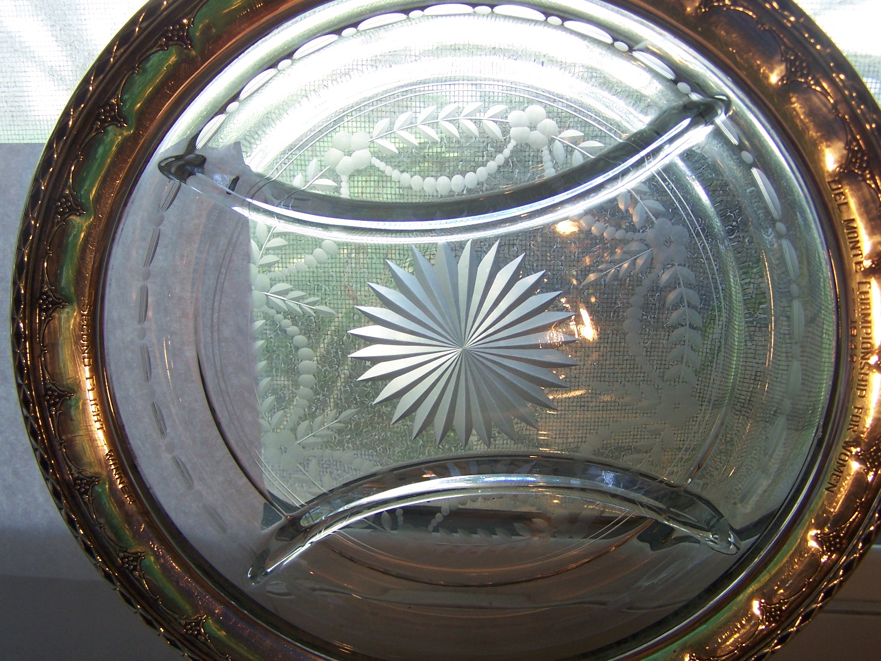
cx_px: 440
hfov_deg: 49.0
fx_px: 967
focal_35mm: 38
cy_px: 330
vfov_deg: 37.7
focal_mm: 6.3
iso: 100
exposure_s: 1/30
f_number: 2.8
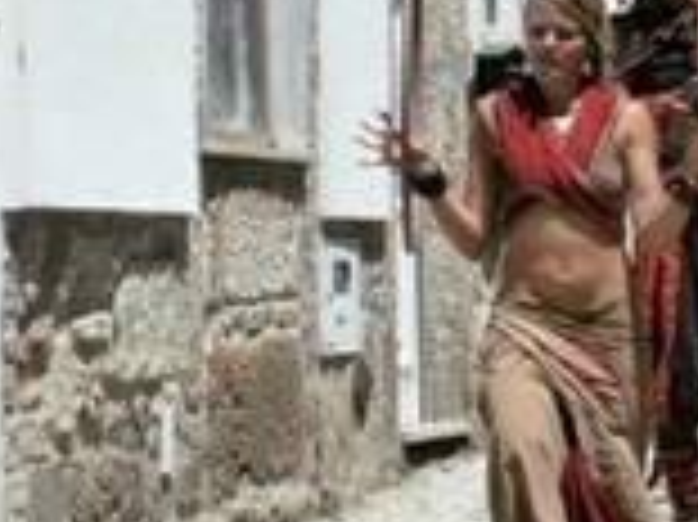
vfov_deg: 6.9
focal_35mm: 216
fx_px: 4352
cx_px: 950
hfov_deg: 9.0
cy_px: 92
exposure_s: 1/800
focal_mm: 11.86
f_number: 4.3
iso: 100
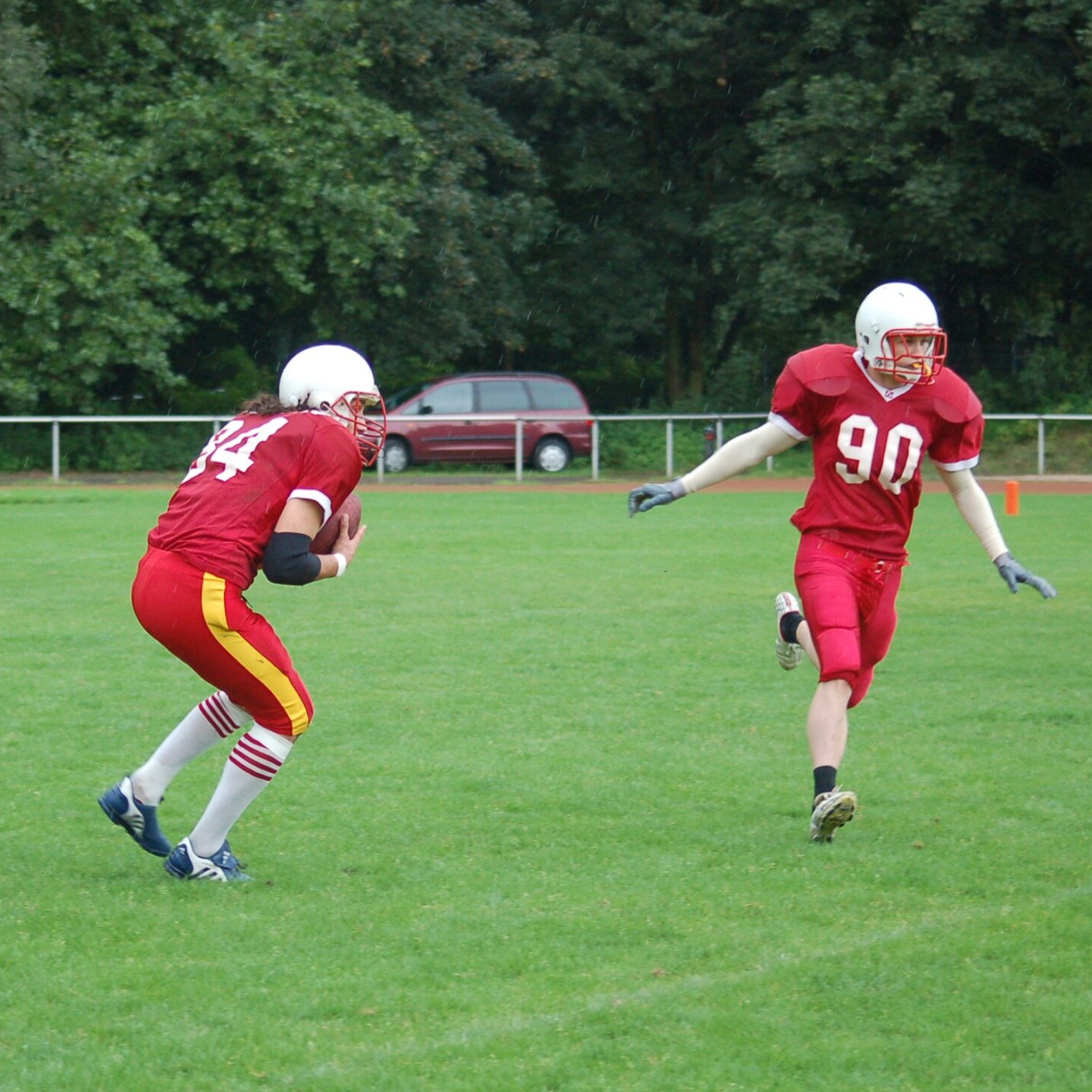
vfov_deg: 12.9
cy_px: 546
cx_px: 422
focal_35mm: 135
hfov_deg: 12.9
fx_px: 4818
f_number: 4
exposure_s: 1/320
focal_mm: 70
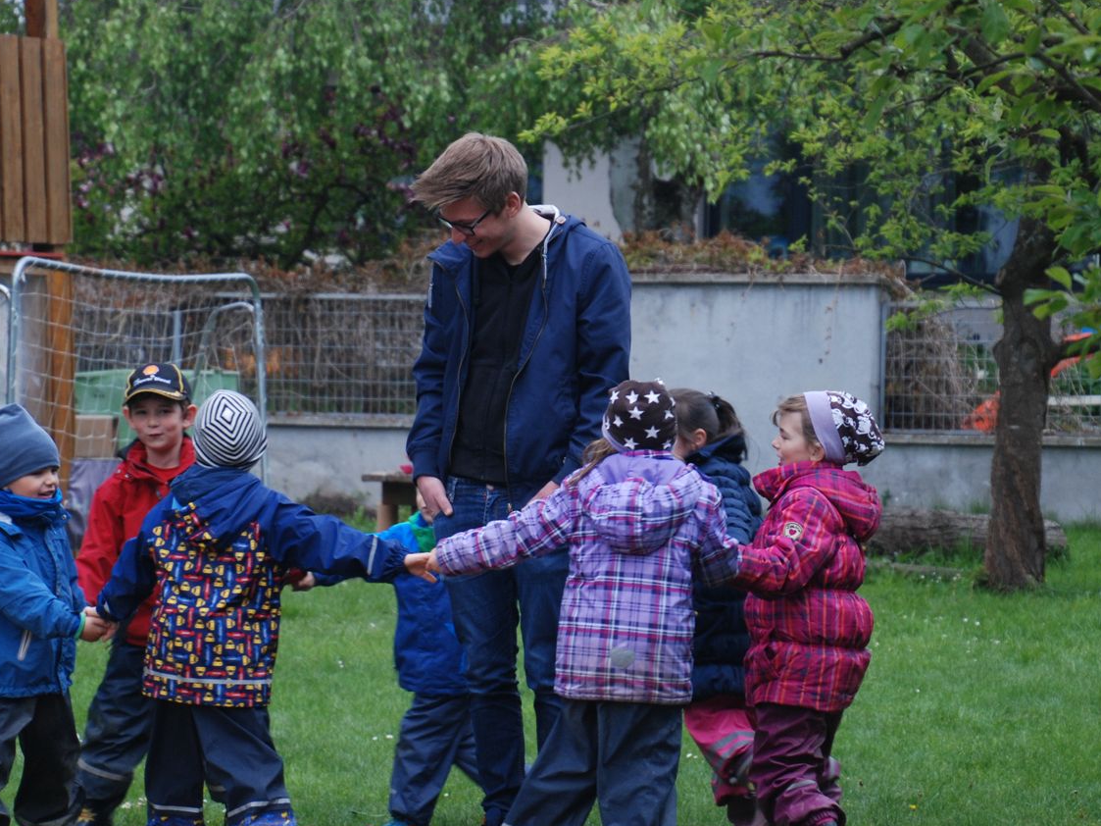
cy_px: 512
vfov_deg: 10.3
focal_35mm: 144
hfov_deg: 13.7
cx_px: 565
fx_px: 4580
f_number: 5.3
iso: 320
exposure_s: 1/125
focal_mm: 70
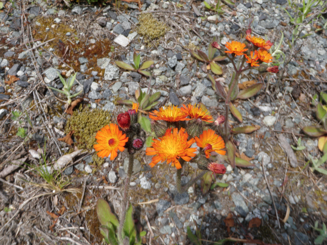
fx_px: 265
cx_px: 164
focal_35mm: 28
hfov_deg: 63.4
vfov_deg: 49.7
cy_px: 122
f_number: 5
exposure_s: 1/250
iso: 50
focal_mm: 5
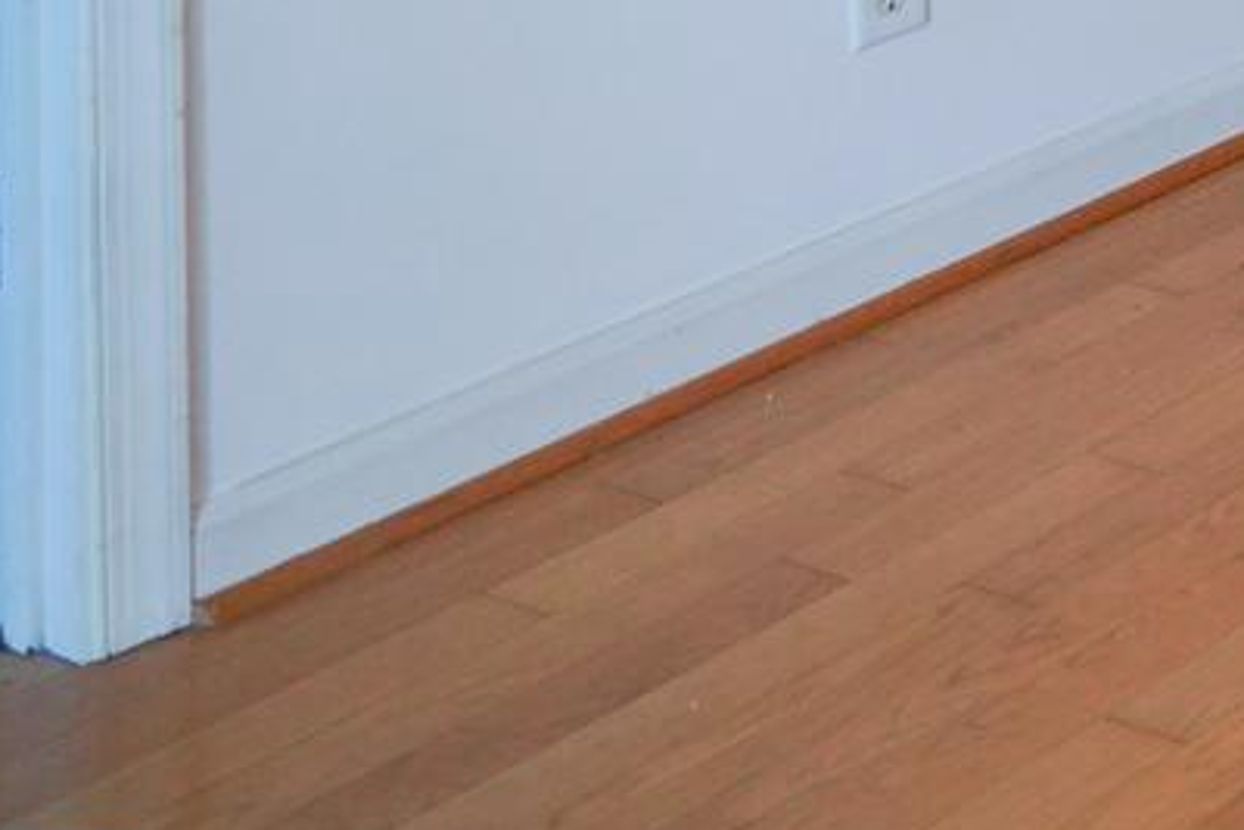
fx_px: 2834
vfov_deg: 13.2
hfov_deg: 16.8
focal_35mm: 82
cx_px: 2628
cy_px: -1063
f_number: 3.2
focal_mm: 16
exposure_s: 1/160
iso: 1600
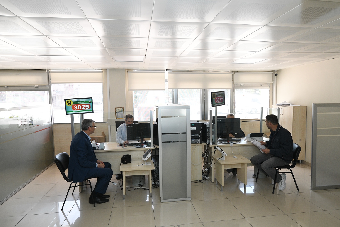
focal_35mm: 24
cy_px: 114
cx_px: 170
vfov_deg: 53.1
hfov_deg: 73.7
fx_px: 227
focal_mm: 24
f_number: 7.1
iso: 2500
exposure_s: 1/160
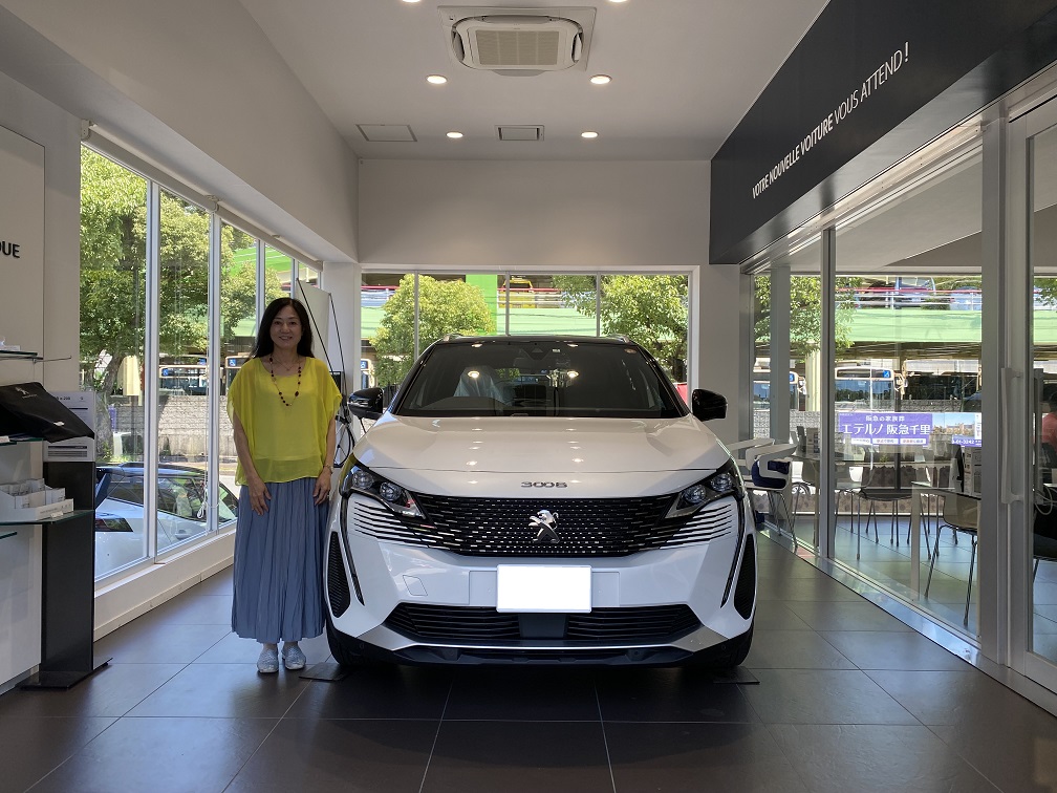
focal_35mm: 26
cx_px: 528
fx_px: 794
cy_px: 396
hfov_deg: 67.3
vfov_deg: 53.1
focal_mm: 4.25
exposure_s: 1/265
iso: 32
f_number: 1.8
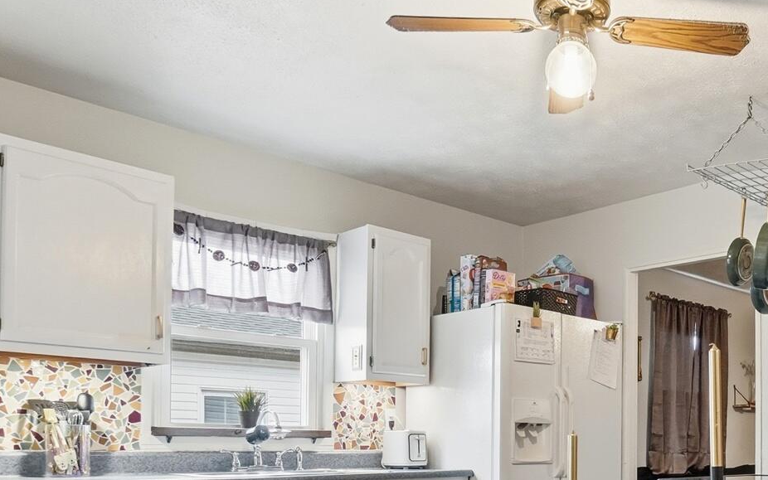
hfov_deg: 54.2
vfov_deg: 35.8
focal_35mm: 33
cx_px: 615
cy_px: 440
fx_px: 691
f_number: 4
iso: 100
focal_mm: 10
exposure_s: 1/100
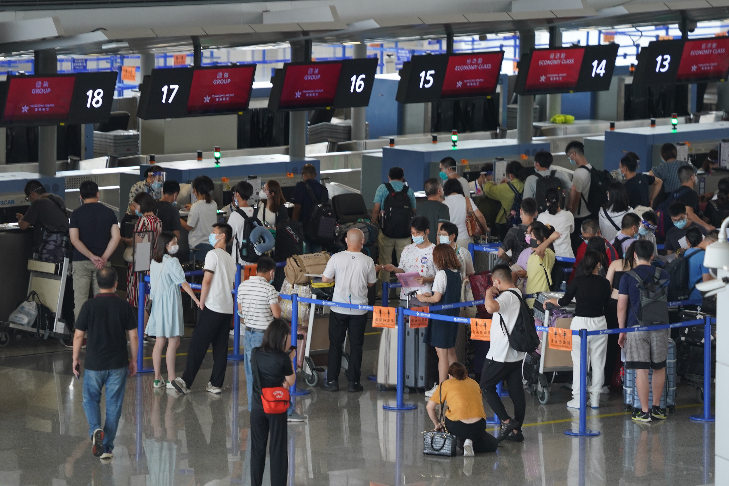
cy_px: 243
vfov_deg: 5.0
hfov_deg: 7.5
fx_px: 5548
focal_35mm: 274
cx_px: 364
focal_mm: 274
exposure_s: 1/100
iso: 1000
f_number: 5.6
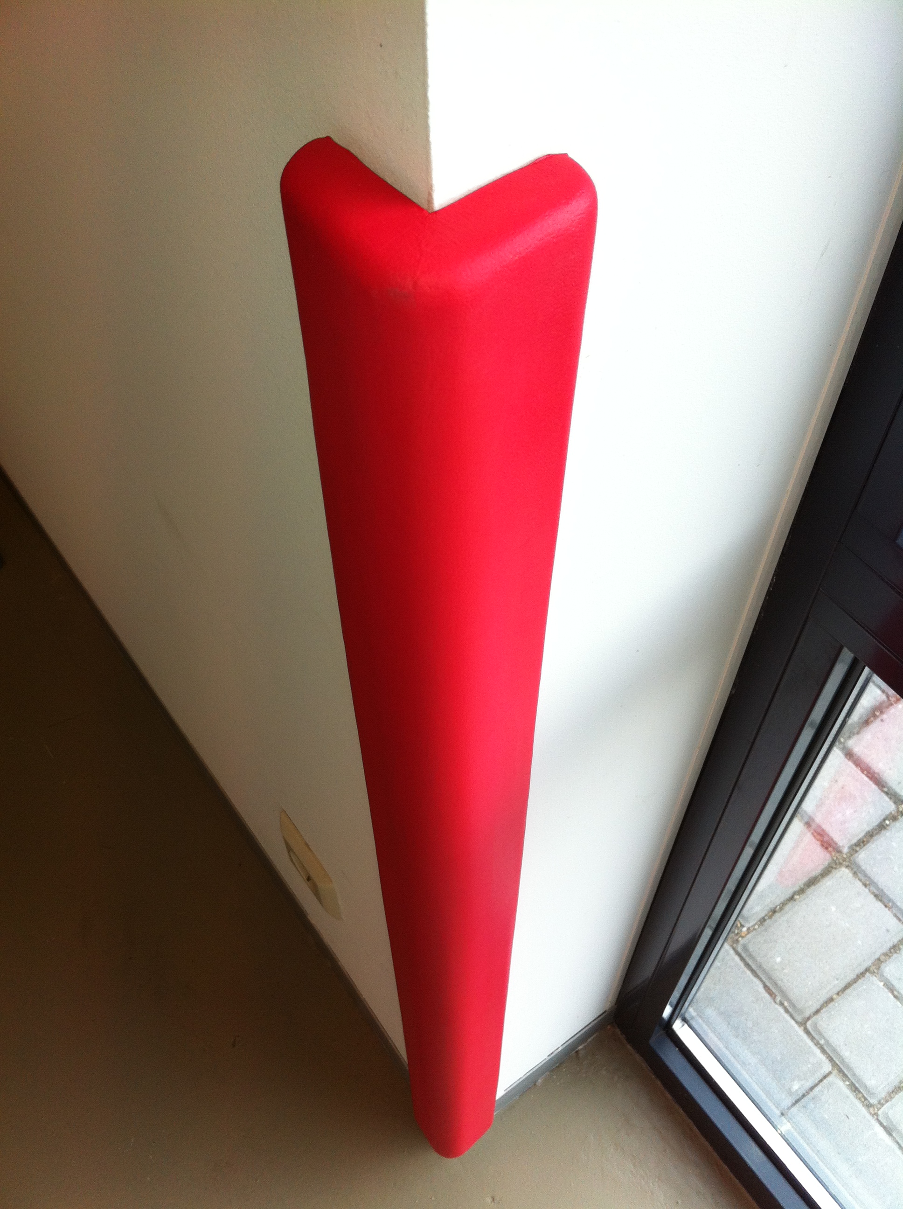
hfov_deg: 40.6
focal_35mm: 35
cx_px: 452
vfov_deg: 52.7
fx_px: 1221
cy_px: 604
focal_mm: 3.85
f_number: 2.8
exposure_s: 1/120
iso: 80
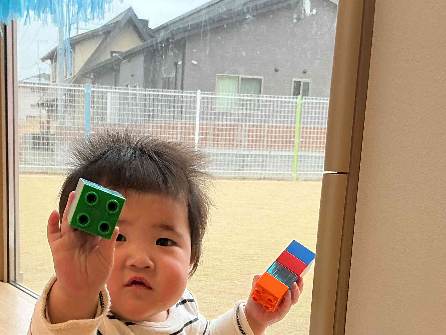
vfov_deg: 24.6
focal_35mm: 58
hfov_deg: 33.0
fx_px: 747
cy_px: 290
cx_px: 160
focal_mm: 3
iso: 20
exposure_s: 1/177
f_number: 1.8
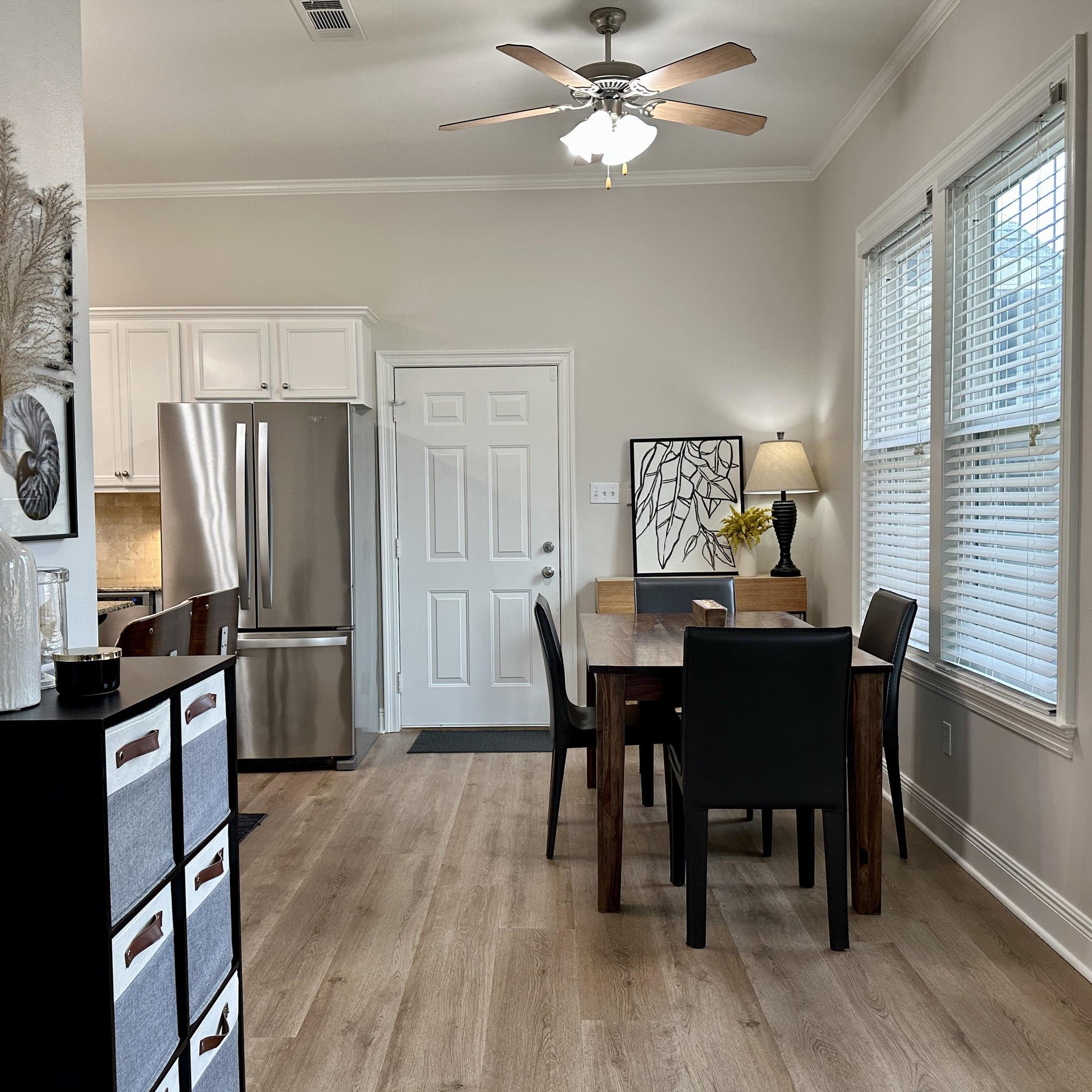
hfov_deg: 55.6
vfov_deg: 55.6
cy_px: 555
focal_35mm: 29
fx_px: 1035
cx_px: 525
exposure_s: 1/120
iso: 160
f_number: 1.78
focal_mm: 6.86
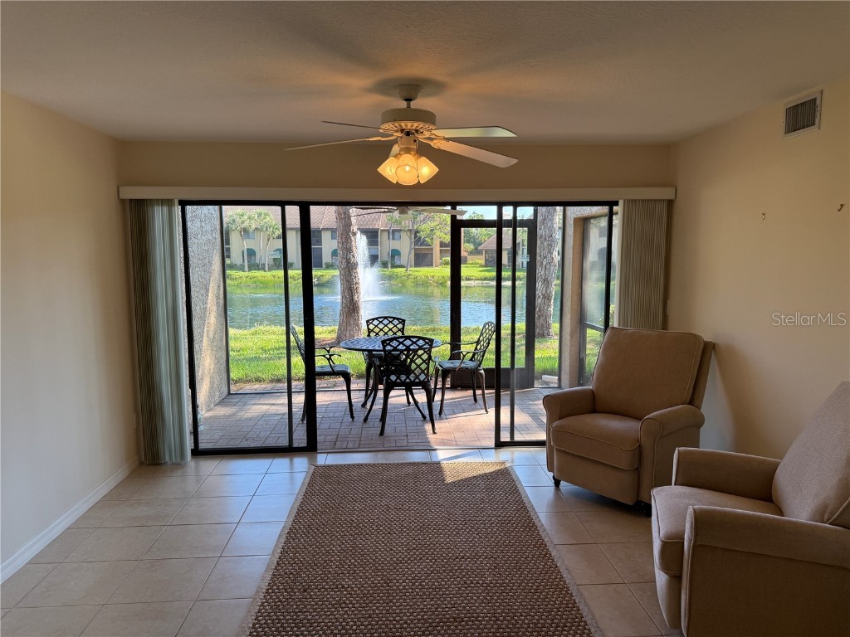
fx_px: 589
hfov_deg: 71.6
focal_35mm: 24
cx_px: 425
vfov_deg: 56.8
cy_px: 318
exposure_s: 1/307
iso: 100
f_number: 1.78
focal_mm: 6.76
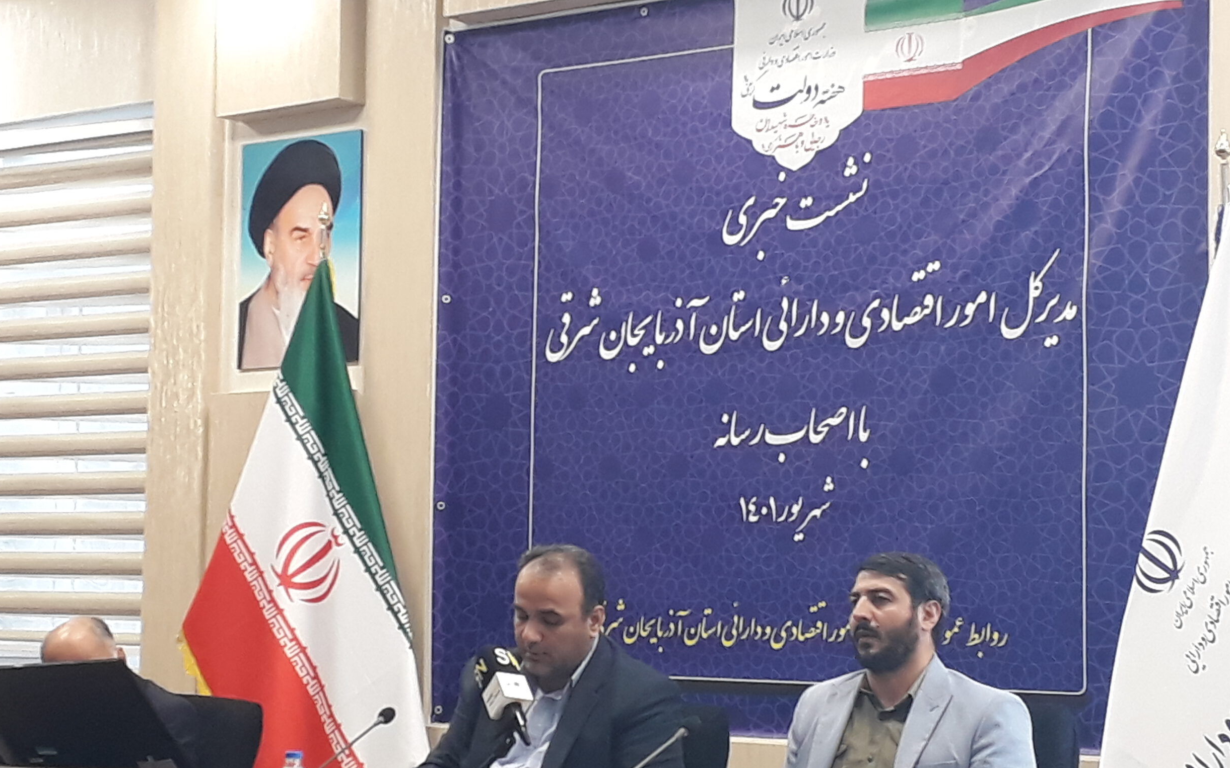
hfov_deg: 62.9
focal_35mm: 30
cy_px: 435
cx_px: 614
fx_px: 1006
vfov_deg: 41.7
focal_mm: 3.6
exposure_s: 1/33
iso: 80
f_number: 1.9
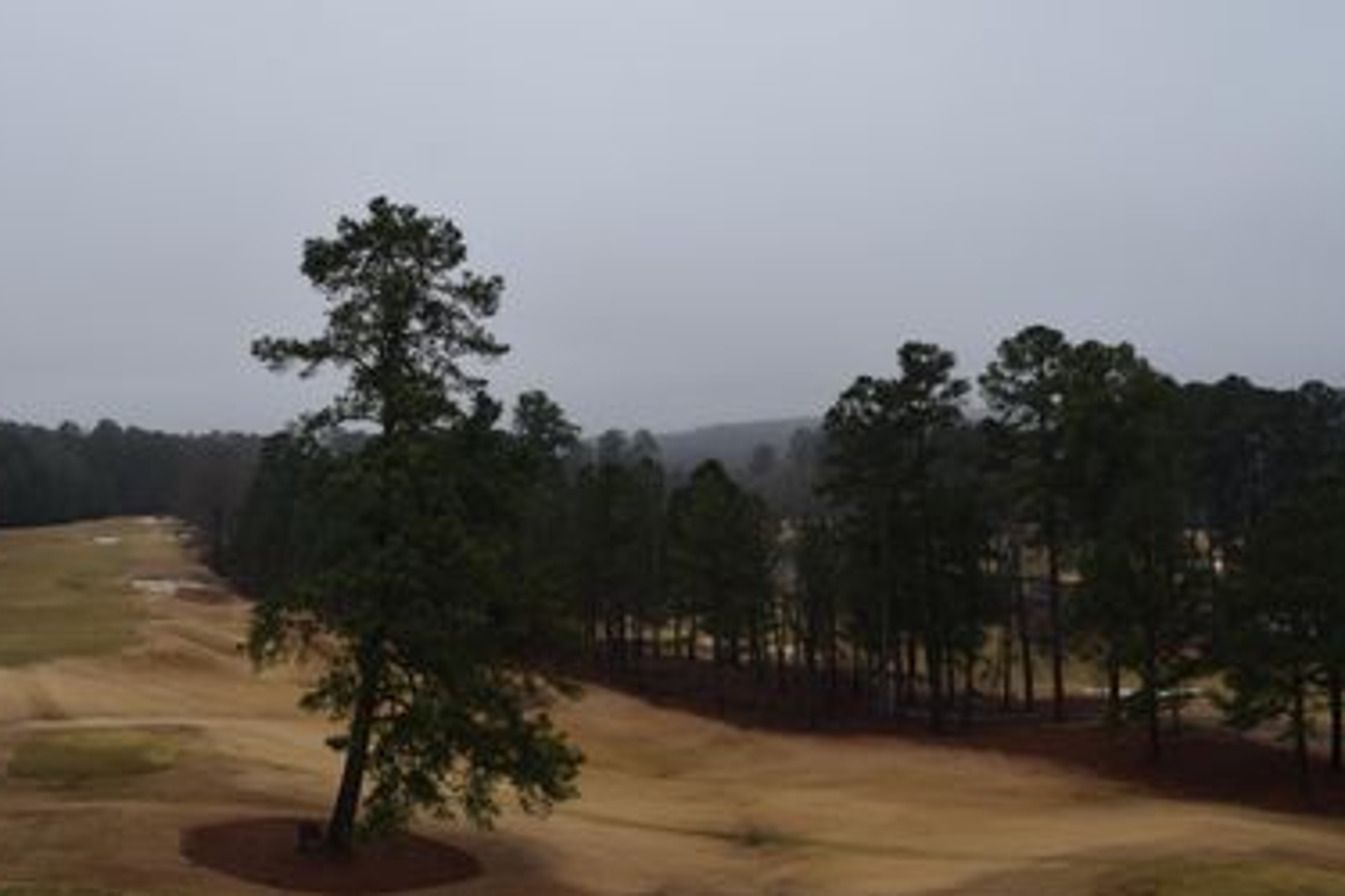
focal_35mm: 36
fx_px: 1345
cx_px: 560
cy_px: 310
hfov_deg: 52.9
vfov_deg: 36.5
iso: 200
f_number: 8
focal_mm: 18
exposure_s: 1/250
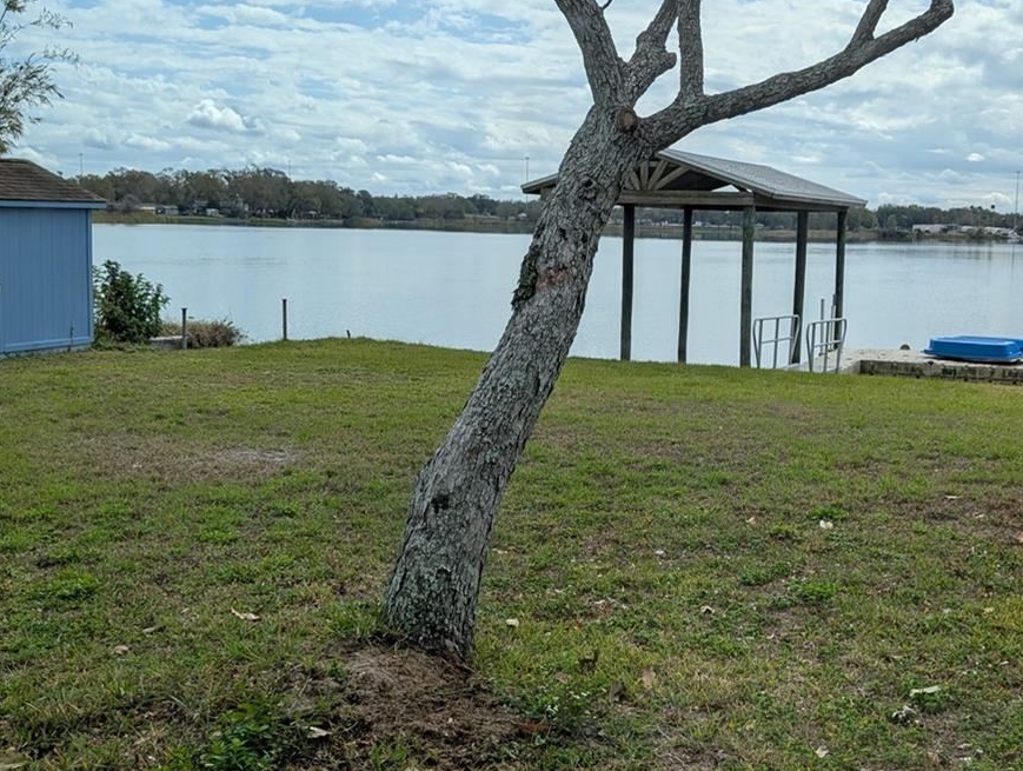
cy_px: 397
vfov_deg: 33.0
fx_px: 1303
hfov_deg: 42.5
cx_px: 649
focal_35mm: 44
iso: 19
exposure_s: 1/1259
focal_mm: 6.9
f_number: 1.68
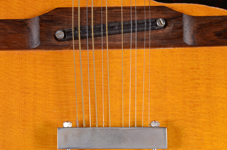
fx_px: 991
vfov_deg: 8.7
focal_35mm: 158
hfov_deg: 13.1
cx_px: 114
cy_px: 75
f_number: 13
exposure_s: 1/100
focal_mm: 105
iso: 160
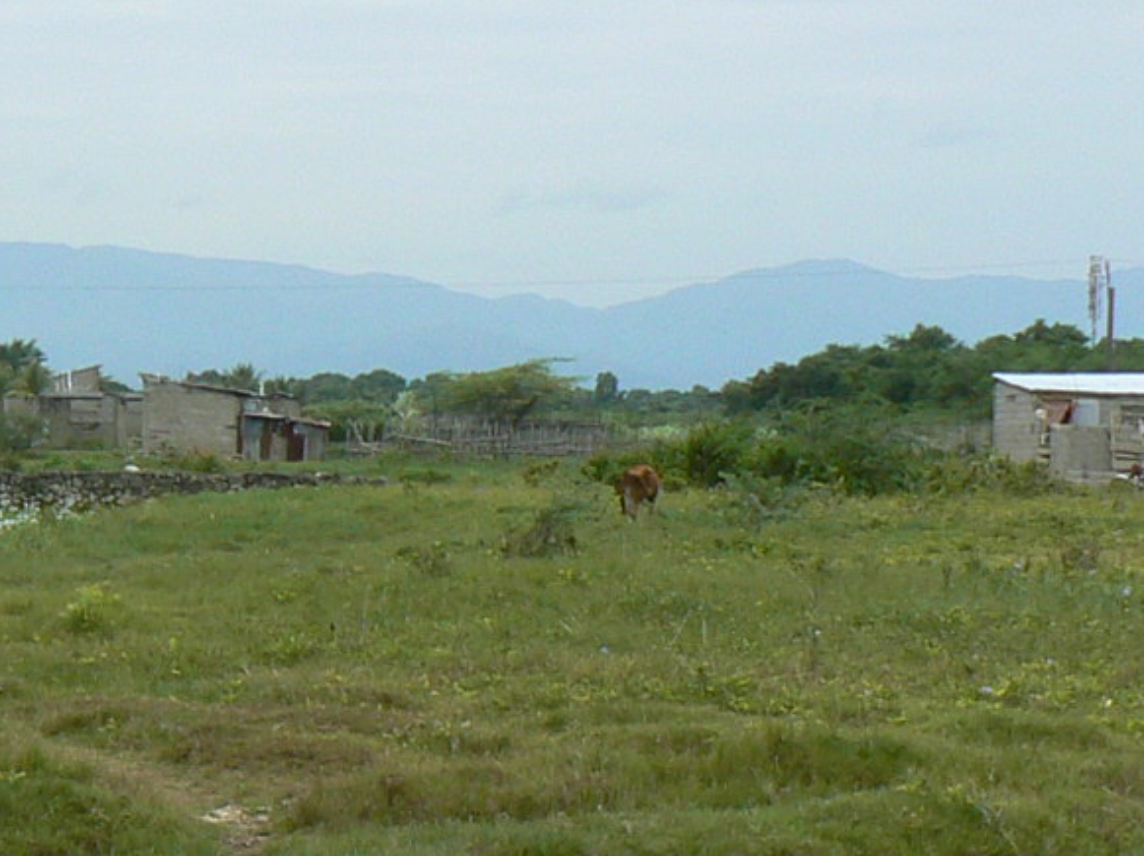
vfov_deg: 11.6
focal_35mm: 127
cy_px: 714
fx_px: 4195
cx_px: -384
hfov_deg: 14.8
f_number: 7.1
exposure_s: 1/400
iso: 80
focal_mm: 6
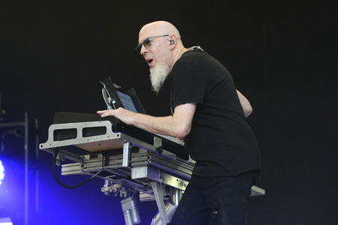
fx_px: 1173
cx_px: 169
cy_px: 112
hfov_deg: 16.4
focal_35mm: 125
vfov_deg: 11.0
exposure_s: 1/640
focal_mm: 125
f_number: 4.5
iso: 1000
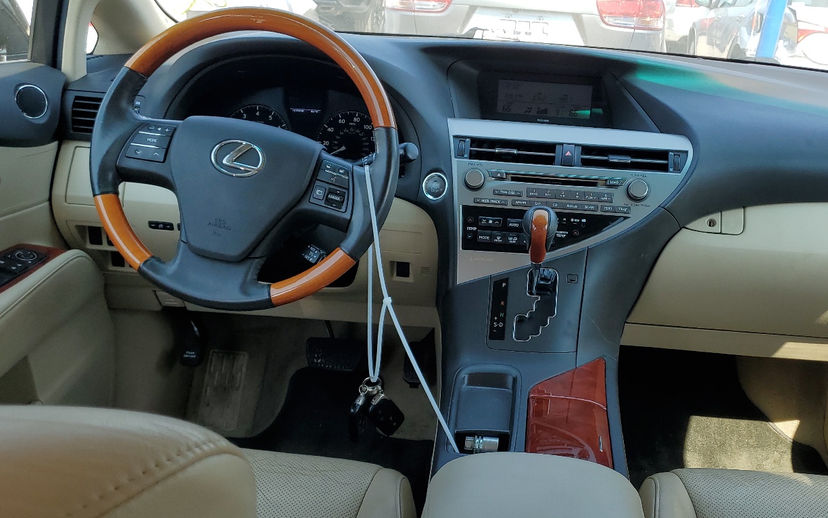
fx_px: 812
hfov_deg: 53.5
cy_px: 304
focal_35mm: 36
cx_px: 505
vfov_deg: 35.3
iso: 50
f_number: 1.5
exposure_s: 1/625
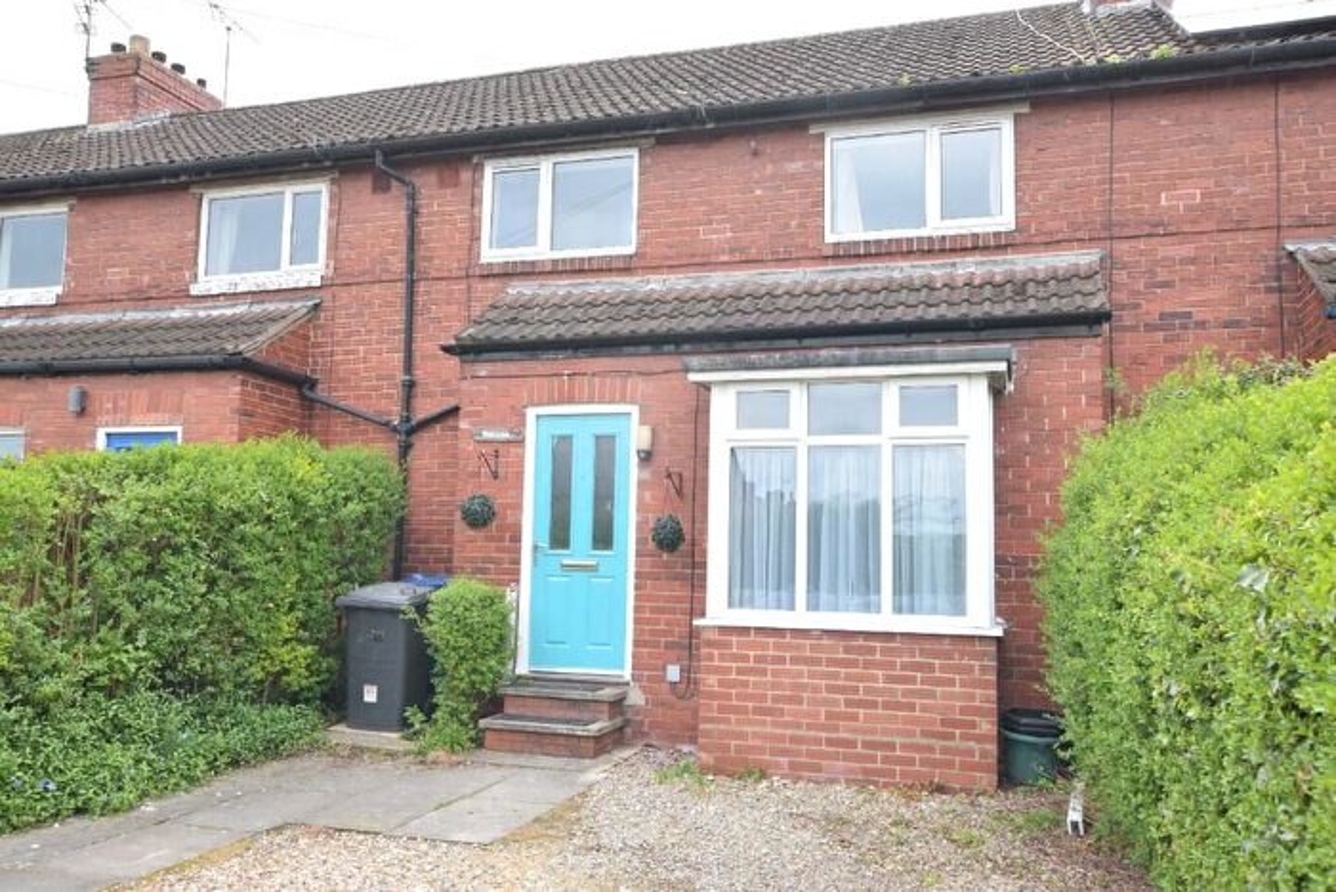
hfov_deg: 61.9
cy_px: 446
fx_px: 1113
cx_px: 668
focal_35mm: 30
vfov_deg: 43.6
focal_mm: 20
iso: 800
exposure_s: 1/125
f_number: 13
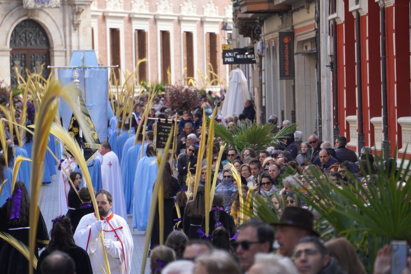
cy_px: 137
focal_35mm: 315
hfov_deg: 6.5
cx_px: 206
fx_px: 3596
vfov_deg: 4.4
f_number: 6.3
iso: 1000
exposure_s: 1/400
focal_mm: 210
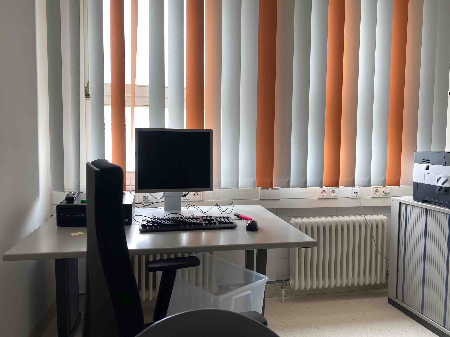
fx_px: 338
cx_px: 225
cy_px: 168
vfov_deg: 53.1
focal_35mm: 26
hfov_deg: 67.3
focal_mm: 4.25
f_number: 1.8
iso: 40
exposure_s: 1/100
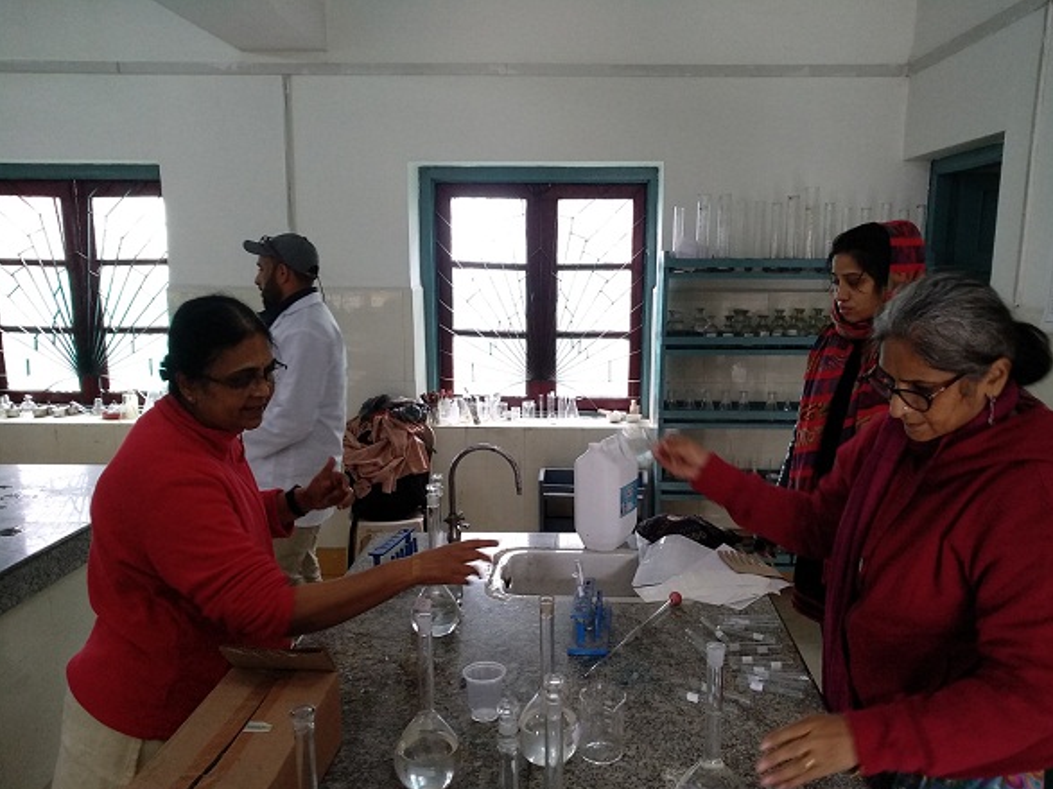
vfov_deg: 56.7
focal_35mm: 24
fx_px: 730
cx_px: 567
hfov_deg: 71.5
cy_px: 429
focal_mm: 3.81
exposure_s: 1/33
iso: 500
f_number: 2.2
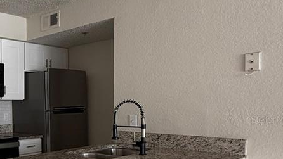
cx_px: 10
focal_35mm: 41
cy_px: 119
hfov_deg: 43.5
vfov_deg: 28.6
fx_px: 308
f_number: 2.2
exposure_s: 1/99
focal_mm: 2.22
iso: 100
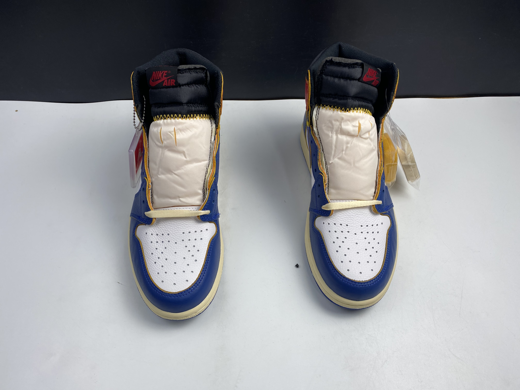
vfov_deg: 53.1
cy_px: 195
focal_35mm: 26
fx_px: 391
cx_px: 260
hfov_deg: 67.3
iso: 40
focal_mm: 4.25
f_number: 1.8
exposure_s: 1/122
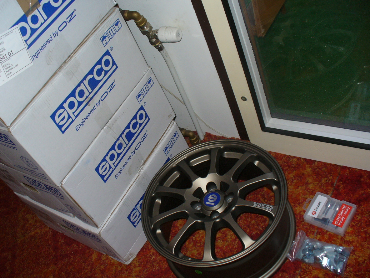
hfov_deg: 46.8
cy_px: 148
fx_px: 428
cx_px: 171
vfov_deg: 35.9
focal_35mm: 40
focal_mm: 6.1
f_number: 2.8
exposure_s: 1/60
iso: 100
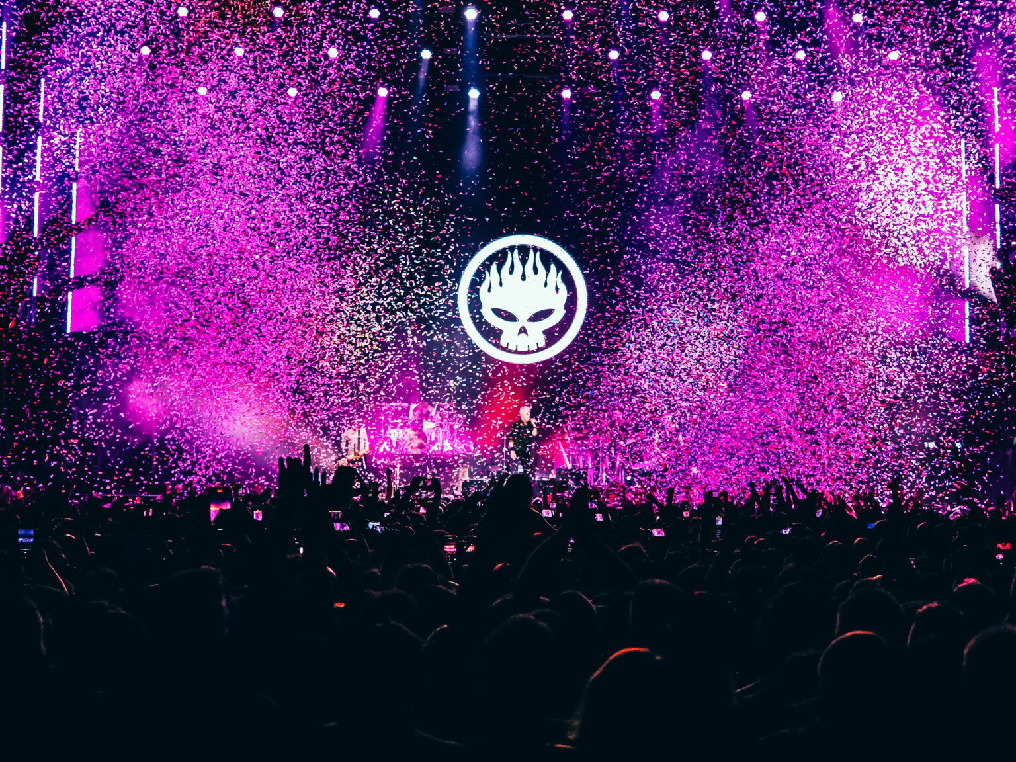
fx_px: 2348
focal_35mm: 80
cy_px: 381
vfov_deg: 18.4
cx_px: 508
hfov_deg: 24.4
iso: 6400
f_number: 2.8
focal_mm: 40
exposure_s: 1/1000
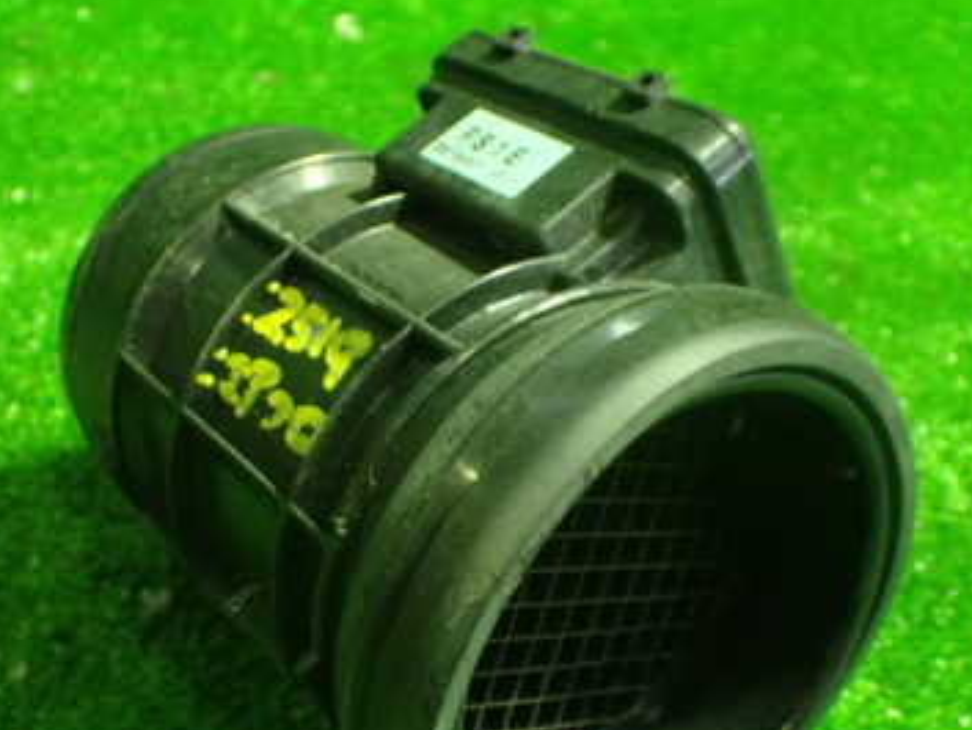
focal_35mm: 51
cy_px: 399
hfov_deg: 37.5
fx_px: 1433
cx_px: 463
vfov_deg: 28.6
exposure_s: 1/40
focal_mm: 5.4
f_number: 2.3
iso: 800
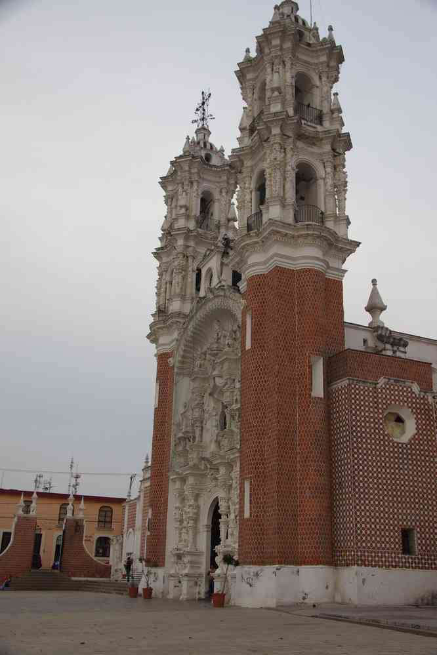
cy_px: 328
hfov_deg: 35.5
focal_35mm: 38
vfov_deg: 51.3
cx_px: 218
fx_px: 683
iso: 200
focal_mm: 25
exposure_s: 1/50
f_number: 8
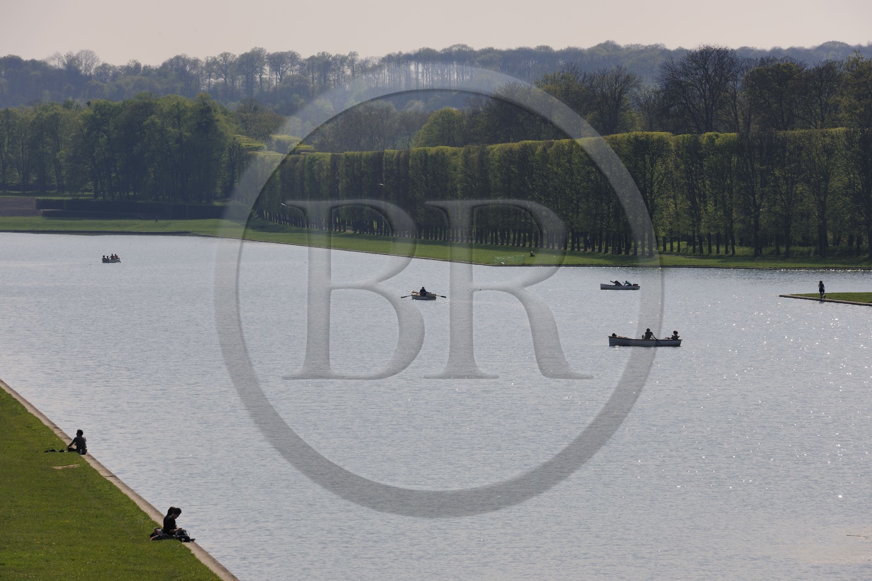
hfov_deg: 10.3
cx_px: 436
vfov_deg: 6.9
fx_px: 4843
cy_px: 290
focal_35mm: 200
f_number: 11
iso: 100
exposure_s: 1/160
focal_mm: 200
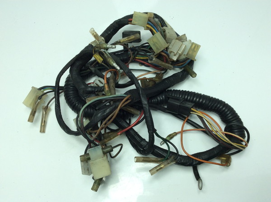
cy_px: 101
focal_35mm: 32
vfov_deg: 44.0
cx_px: 136
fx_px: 250
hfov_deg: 56.9
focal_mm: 3.3
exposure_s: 1/306
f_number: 2.4
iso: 32
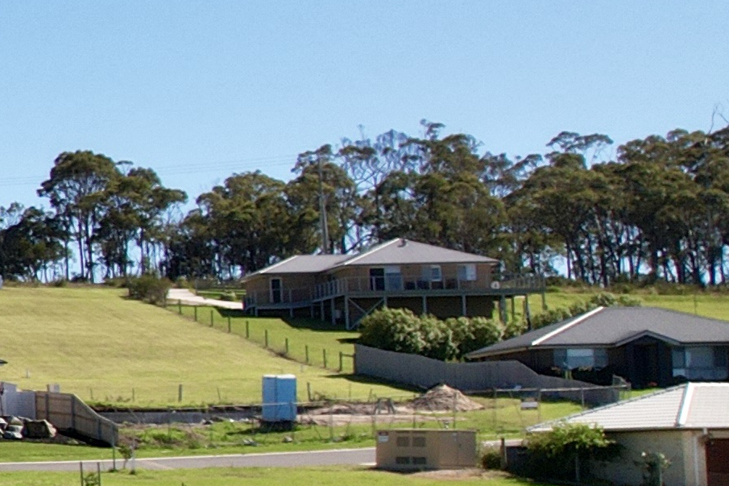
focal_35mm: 133
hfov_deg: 12.0
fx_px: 2693
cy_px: 249
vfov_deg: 10.3
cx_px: -1092
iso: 100
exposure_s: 1/500
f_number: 2.8
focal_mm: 8.38
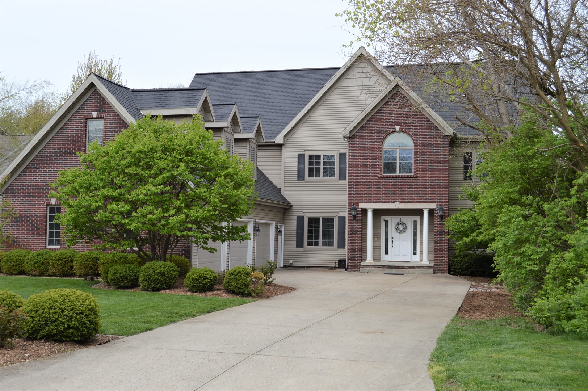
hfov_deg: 43.6
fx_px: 734
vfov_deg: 29.8
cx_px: 294
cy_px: 196
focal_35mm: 45
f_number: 7.1
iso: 100
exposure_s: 1/200
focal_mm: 30
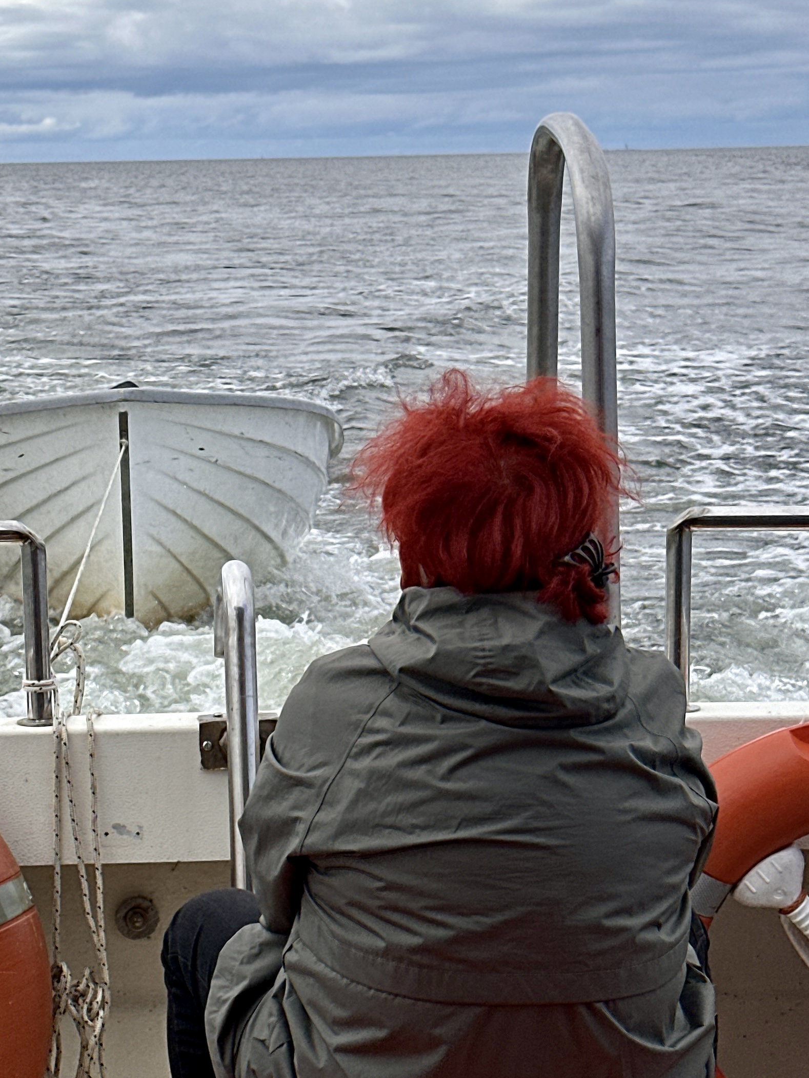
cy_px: 483
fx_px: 2867
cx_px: 185
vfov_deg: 21.3
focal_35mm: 92
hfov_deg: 16.0
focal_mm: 6.86
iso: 64
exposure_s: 1/4785
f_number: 1.78
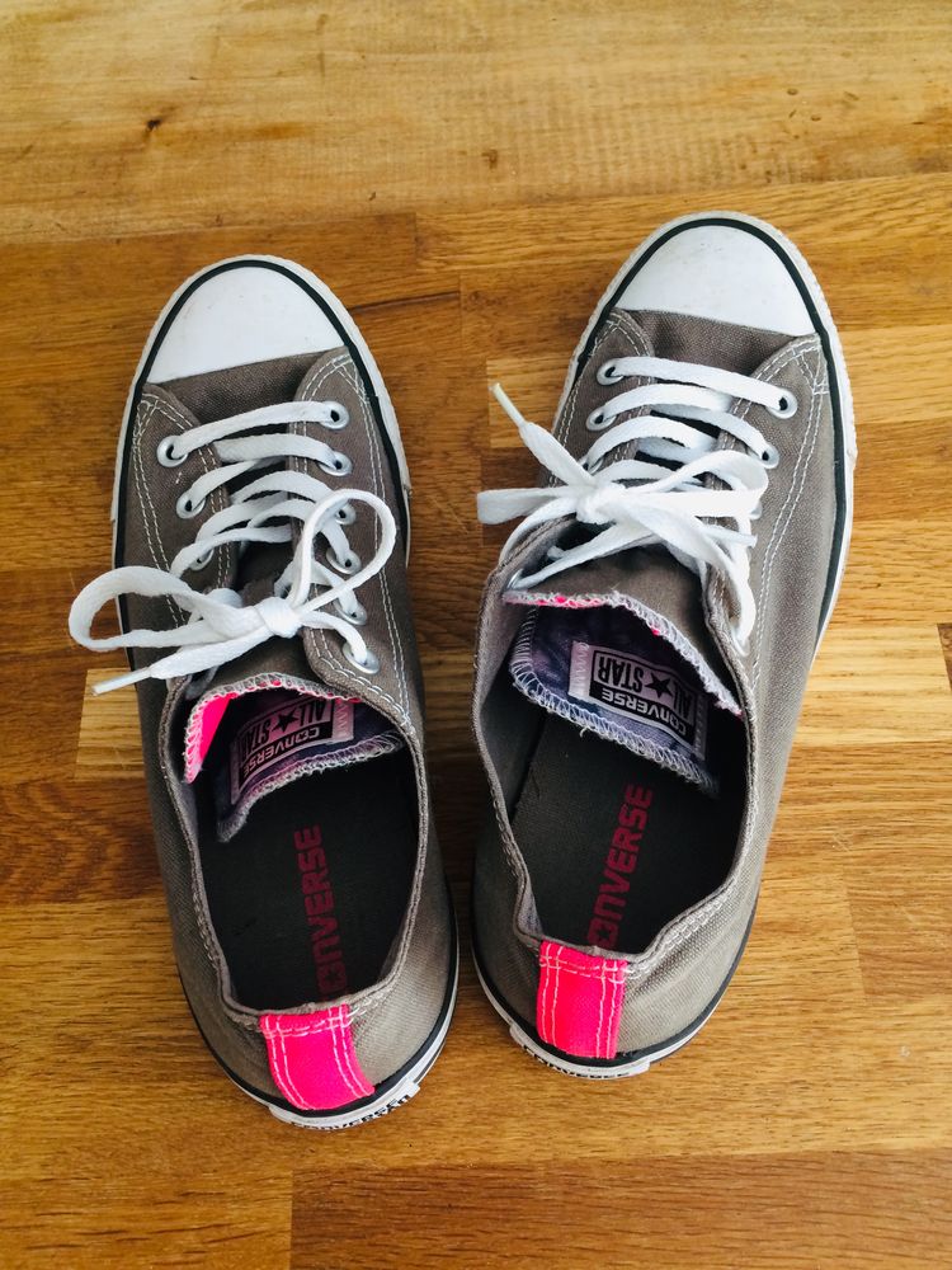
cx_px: 476
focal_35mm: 29
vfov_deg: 61.7
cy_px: 635
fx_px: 1063
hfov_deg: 48.2
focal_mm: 4.15
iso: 100
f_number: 2.2
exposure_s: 1/33
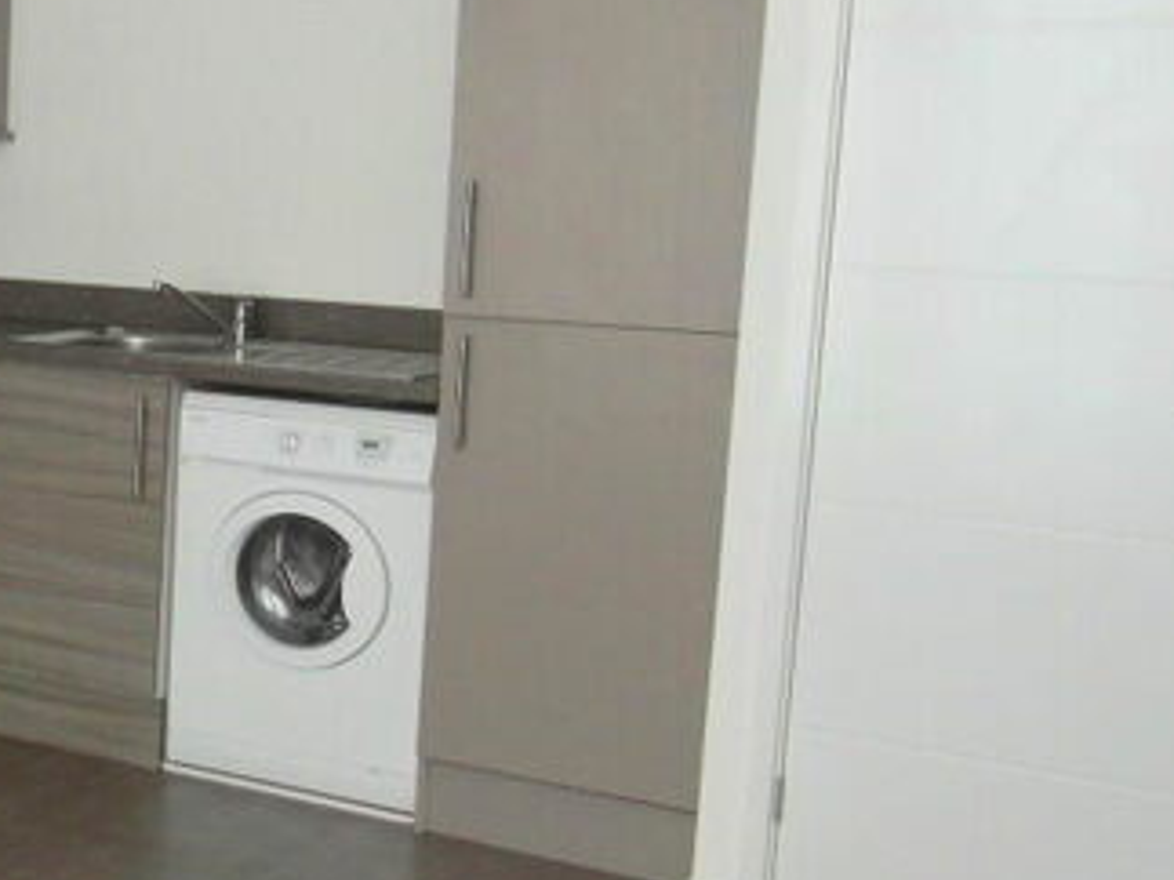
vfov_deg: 28.0
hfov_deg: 33.1
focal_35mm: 52
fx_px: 1763
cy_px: 431
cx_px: -58
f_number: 3.2
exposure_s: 1/30
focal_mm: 4
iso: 240
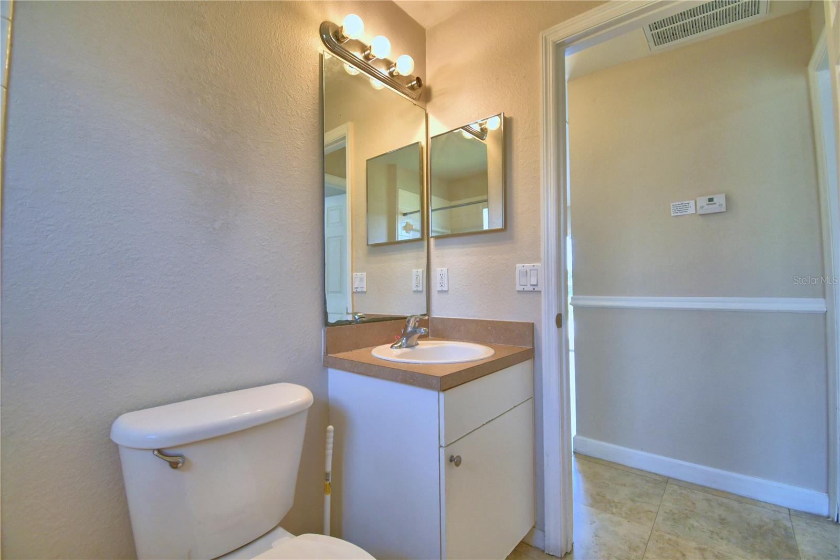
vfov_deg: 77.3
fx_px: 350
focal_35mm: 15
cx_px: 420
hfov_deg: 100.4
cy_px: 280
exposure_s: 1/125
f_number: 4.5
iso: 400
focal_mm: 10
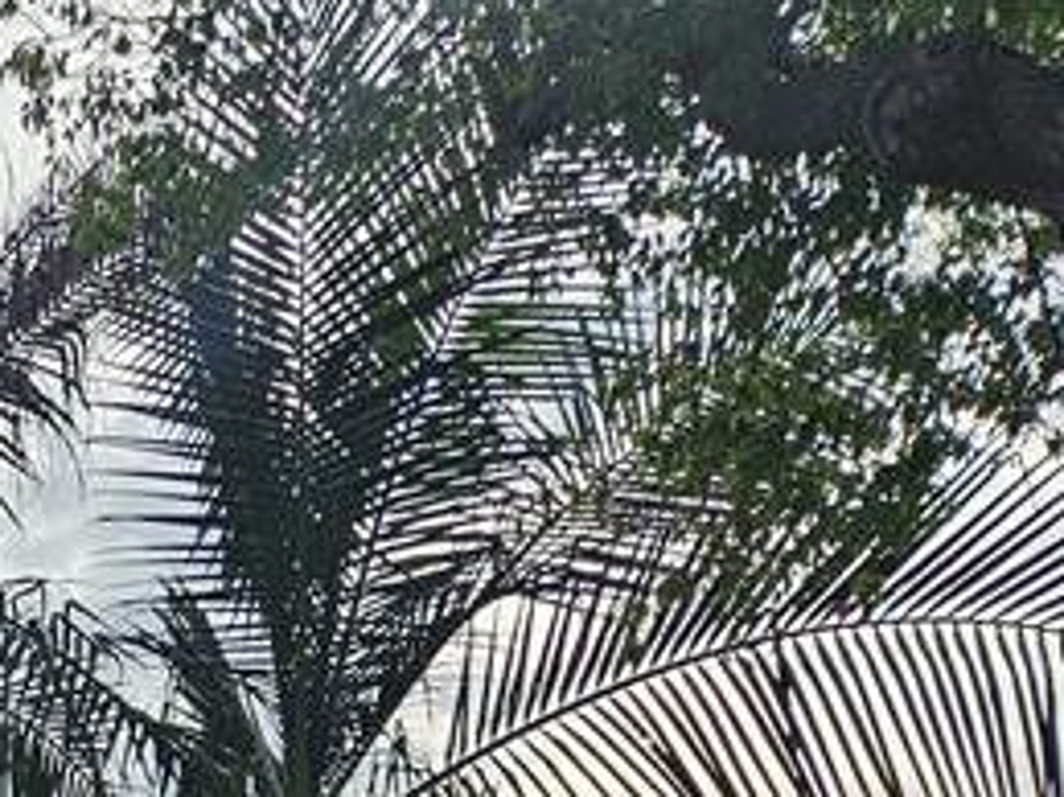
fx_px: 2796
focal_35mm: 91
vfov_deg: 13.9
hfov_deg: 17.4
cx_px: -875
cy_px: 1565
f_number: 1.8
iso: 25
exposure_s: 1/1936
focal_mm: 5.4
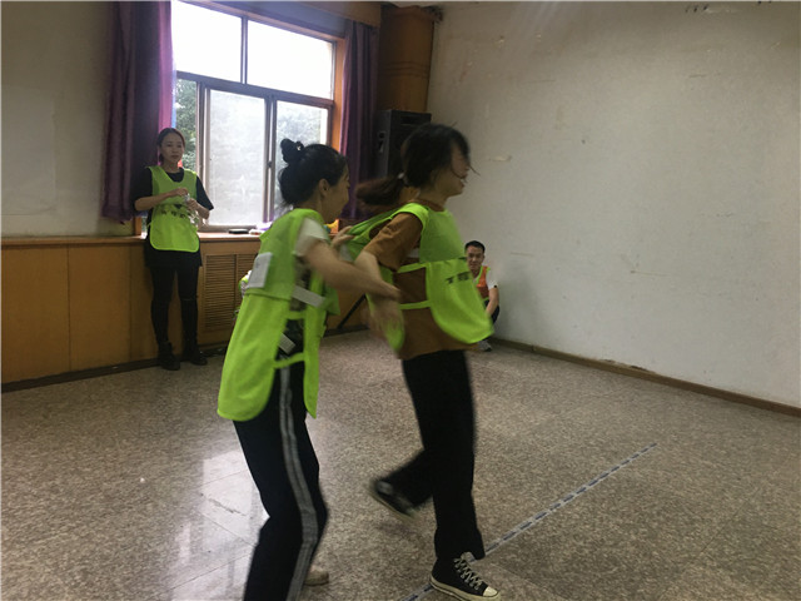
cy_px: 300
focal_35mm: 29
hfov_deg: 61.7
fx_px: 671
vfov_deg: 48.2
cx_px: 400
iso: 64
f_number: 2.2
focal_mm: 4.15
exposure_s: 1/17
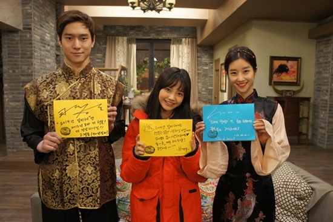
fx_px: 250
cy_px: 111
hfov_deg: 67.4
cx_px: 166
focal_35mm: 27
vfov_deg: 47.9
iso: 400
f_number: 3.5
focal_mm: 18
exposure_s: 1/30
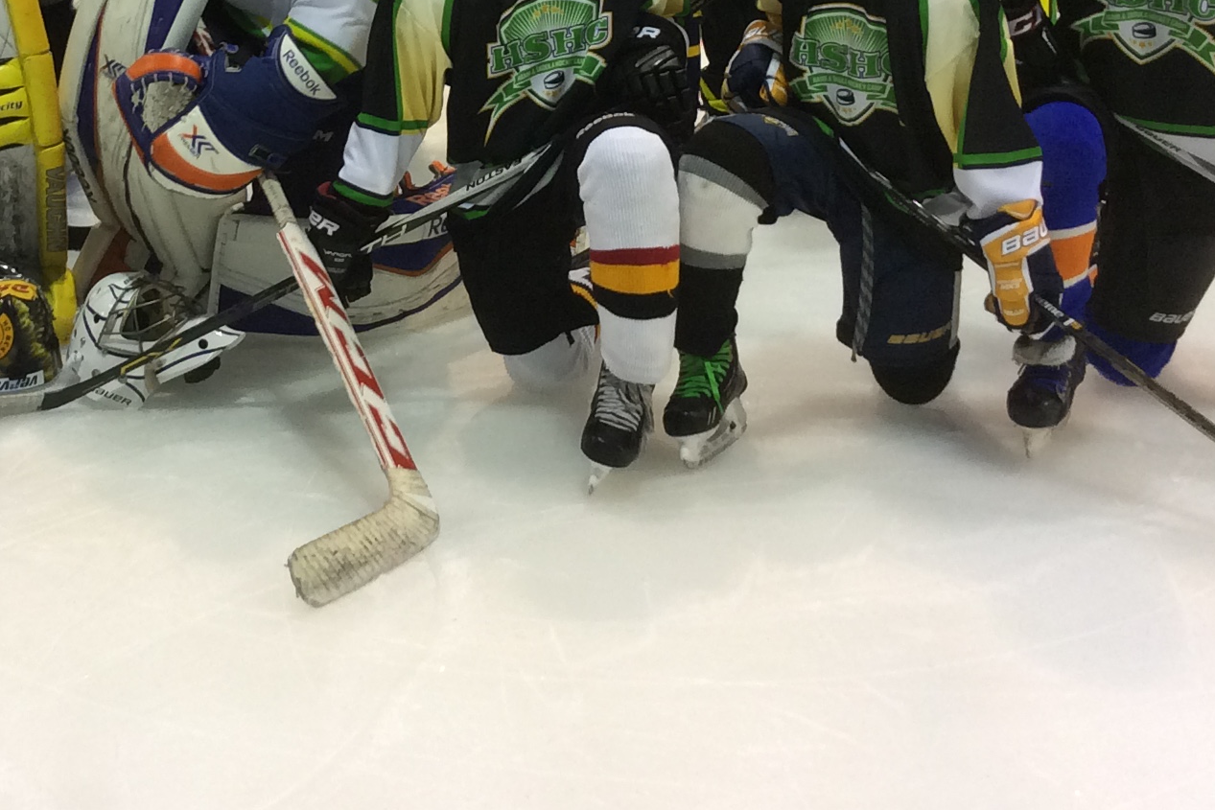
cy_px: -47
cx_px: 338
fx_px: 2295
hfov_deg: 29.3
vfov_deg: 19.3
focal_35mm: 68
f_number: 2.4
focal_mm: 3.3
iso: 64
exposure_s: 1/25
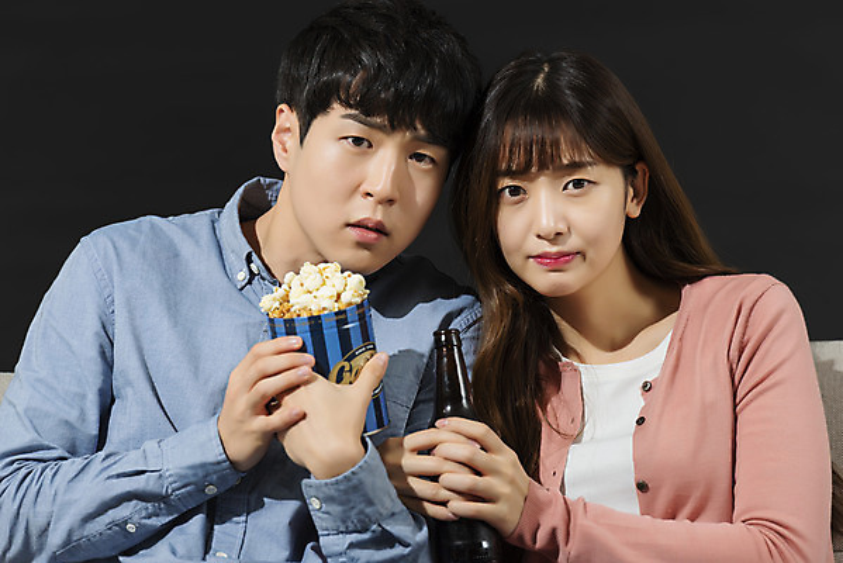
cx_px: 422
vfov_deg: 6.9
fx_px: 4685
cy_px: 282
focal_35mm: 200
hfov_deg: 10.3
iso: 100
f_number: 4
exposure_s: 1/125
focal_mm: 200
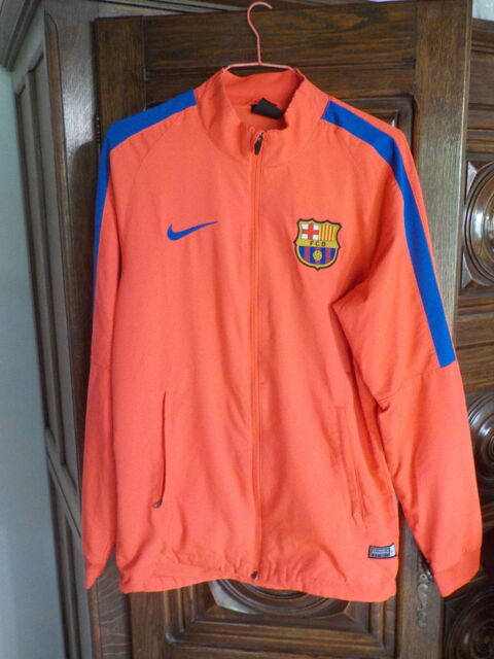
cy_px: 330
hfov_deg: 46.8
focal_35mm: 30
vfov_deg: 60.0
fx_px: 571
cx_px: 247
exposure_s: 1/8
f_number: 3.3
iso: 500
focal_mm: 4.1
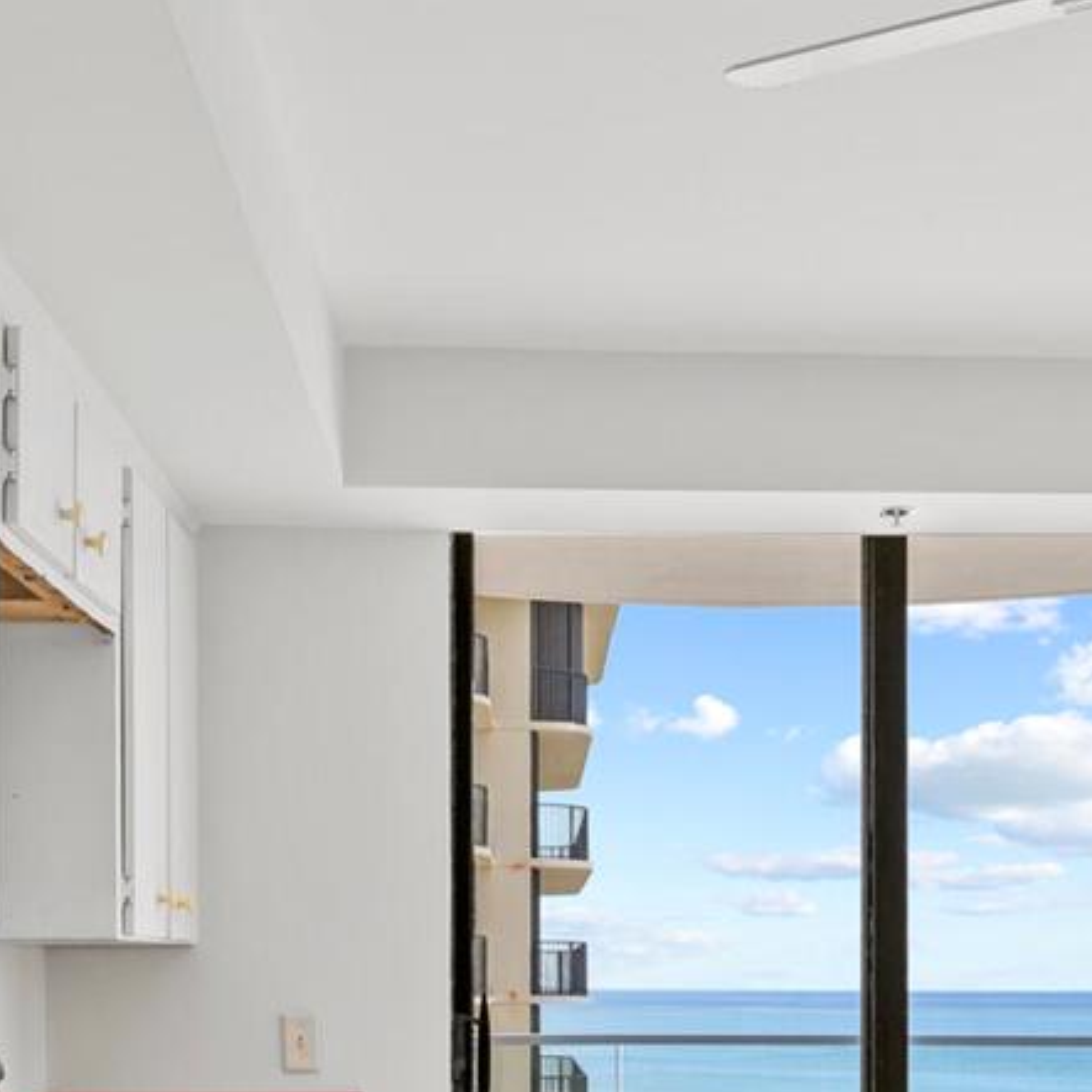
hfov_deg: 31.0
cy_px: 948
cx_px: 624
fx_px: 1963
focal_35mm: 55
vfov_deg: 30.0
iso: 64
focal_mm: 14
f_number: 8
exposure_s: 1/4
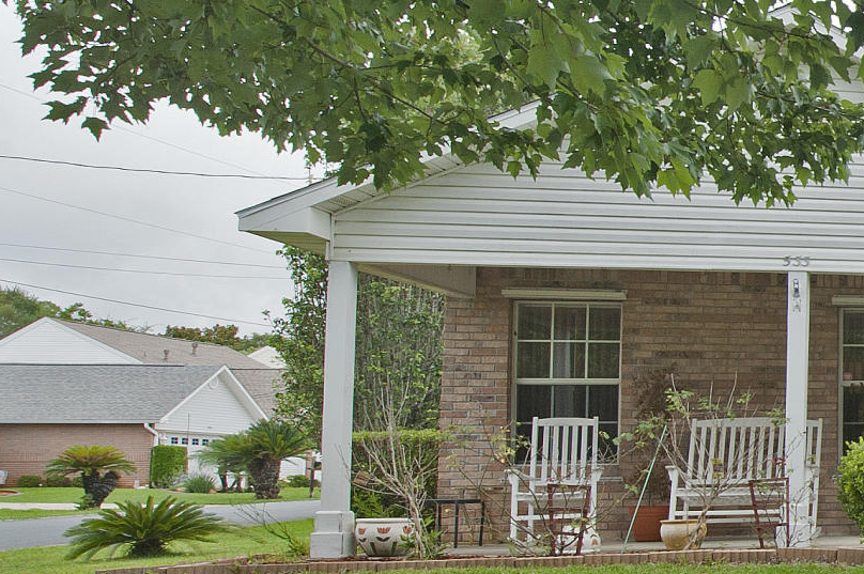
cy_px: 373
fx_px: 1247
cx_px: 1437
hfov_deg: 24.4
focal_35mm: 52
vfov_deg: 25.8
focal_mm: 14
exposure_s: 1/250
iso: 400
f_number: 10
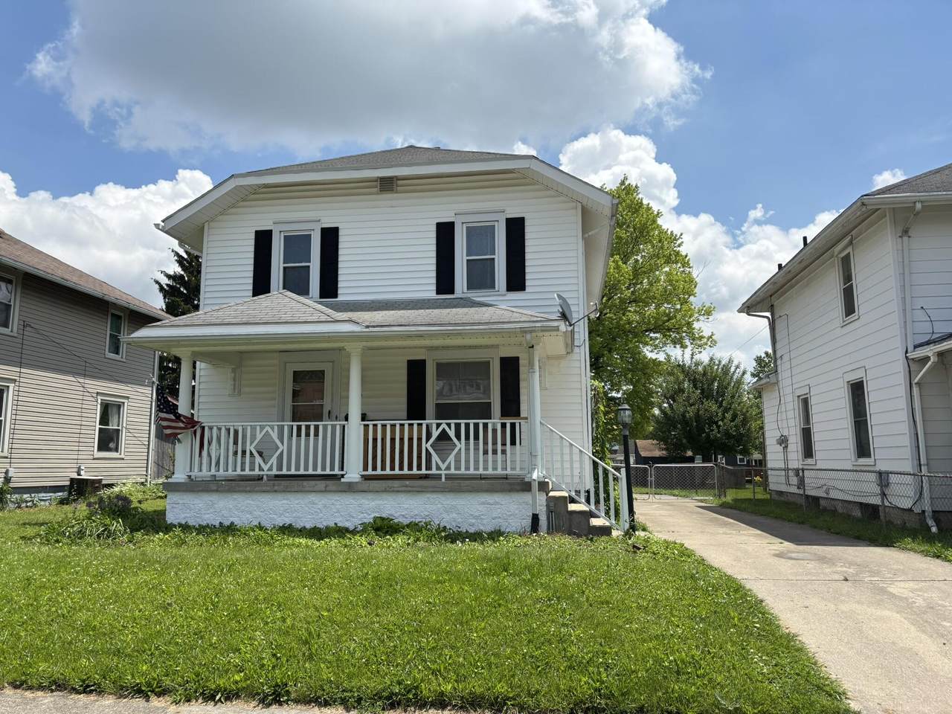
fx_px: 715
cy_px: 357
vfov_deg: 53.1
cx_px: 476
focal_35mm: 26
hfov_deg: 67.3
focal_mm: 5.96
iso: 50
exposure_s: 1/4255
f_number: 1.6
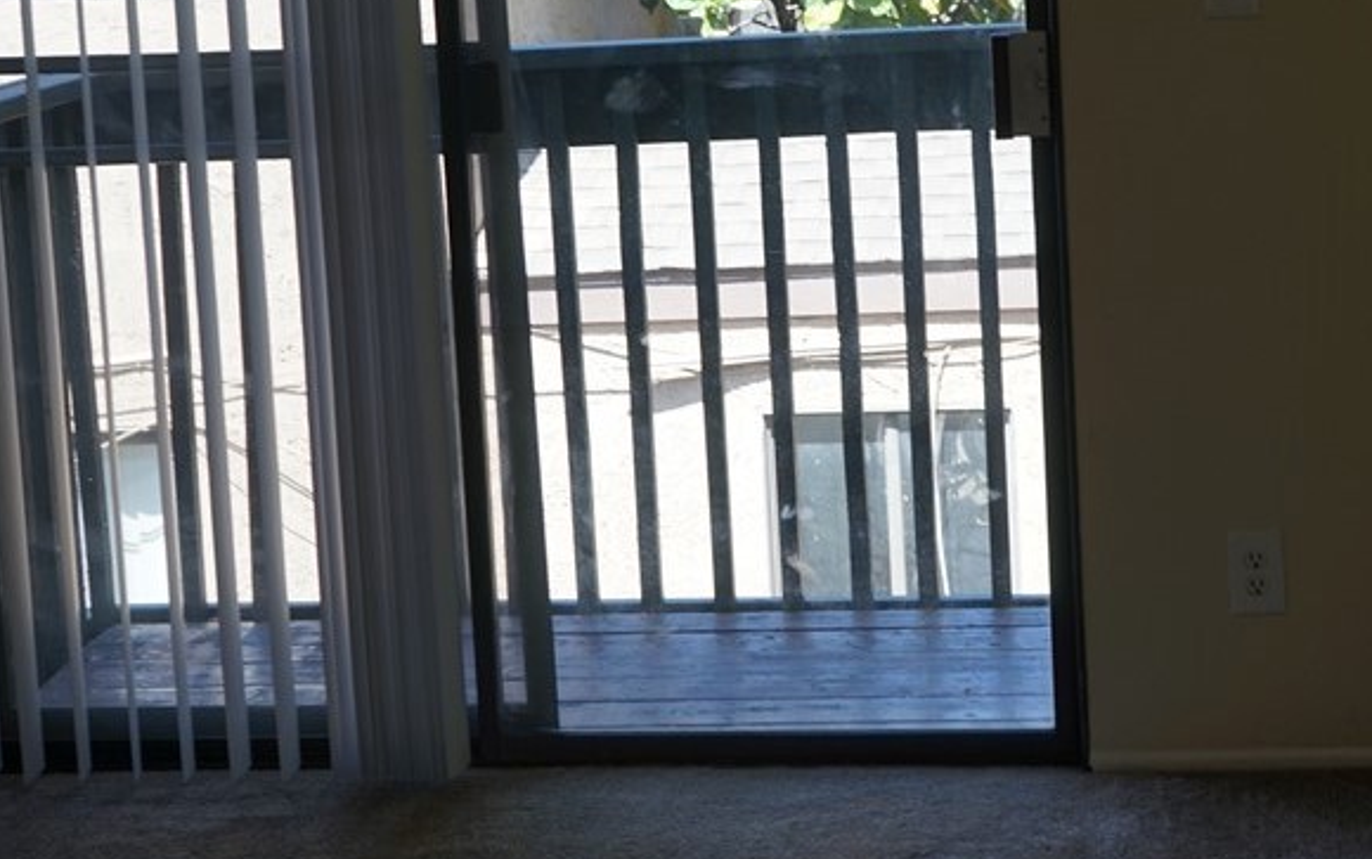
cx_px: 797
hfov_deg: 25.2
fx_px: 3067
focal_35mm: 82
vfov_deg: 15.8
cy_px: 133
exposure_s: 1/80
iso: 100
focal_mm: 43
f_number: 5.6
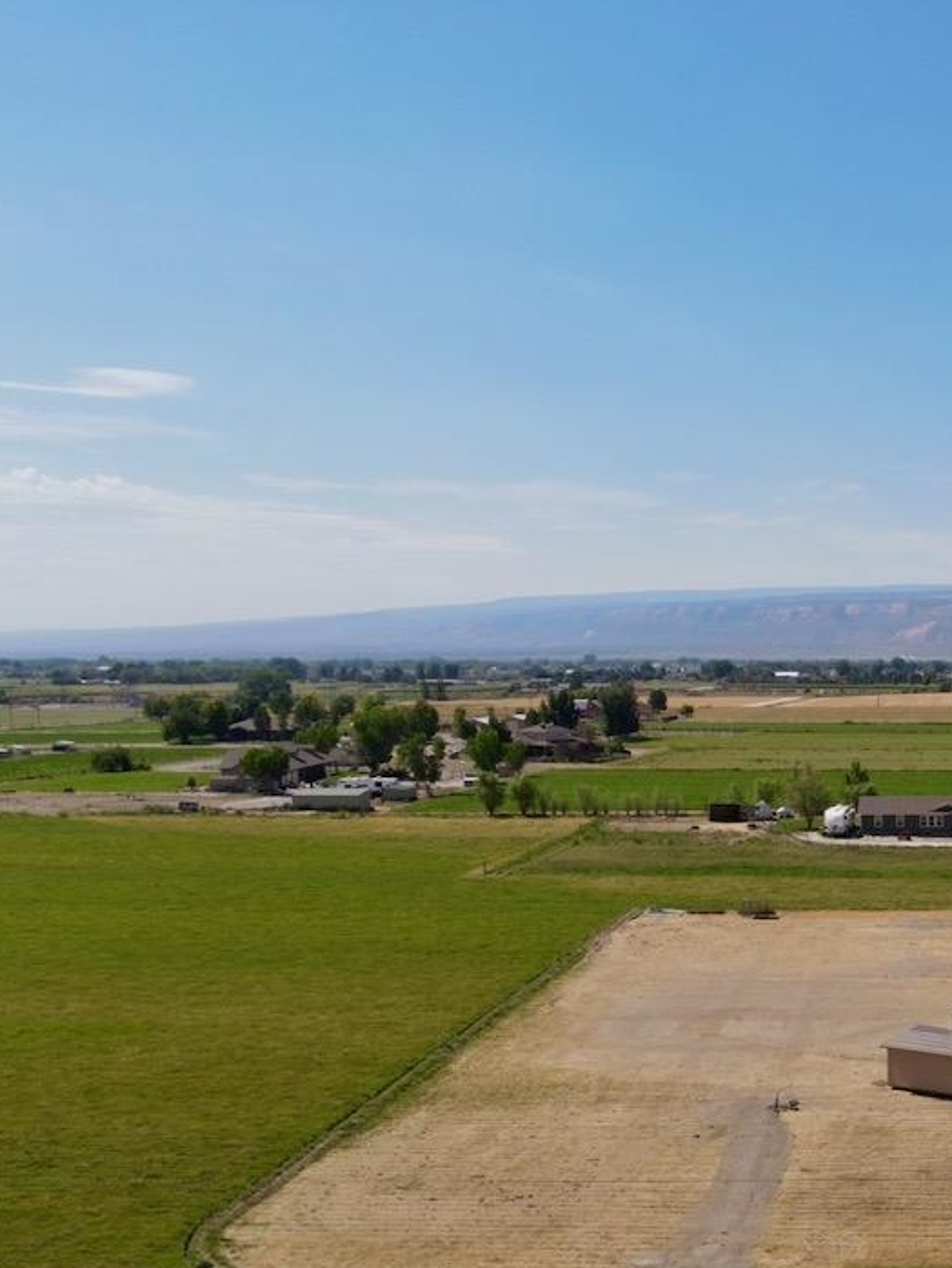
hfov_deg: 30.3
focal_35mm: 44
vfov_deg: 42.4
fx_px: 1612
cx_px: 976
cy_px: 839
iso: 100
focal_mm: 4.5
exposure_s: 1/1000
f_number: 2.8
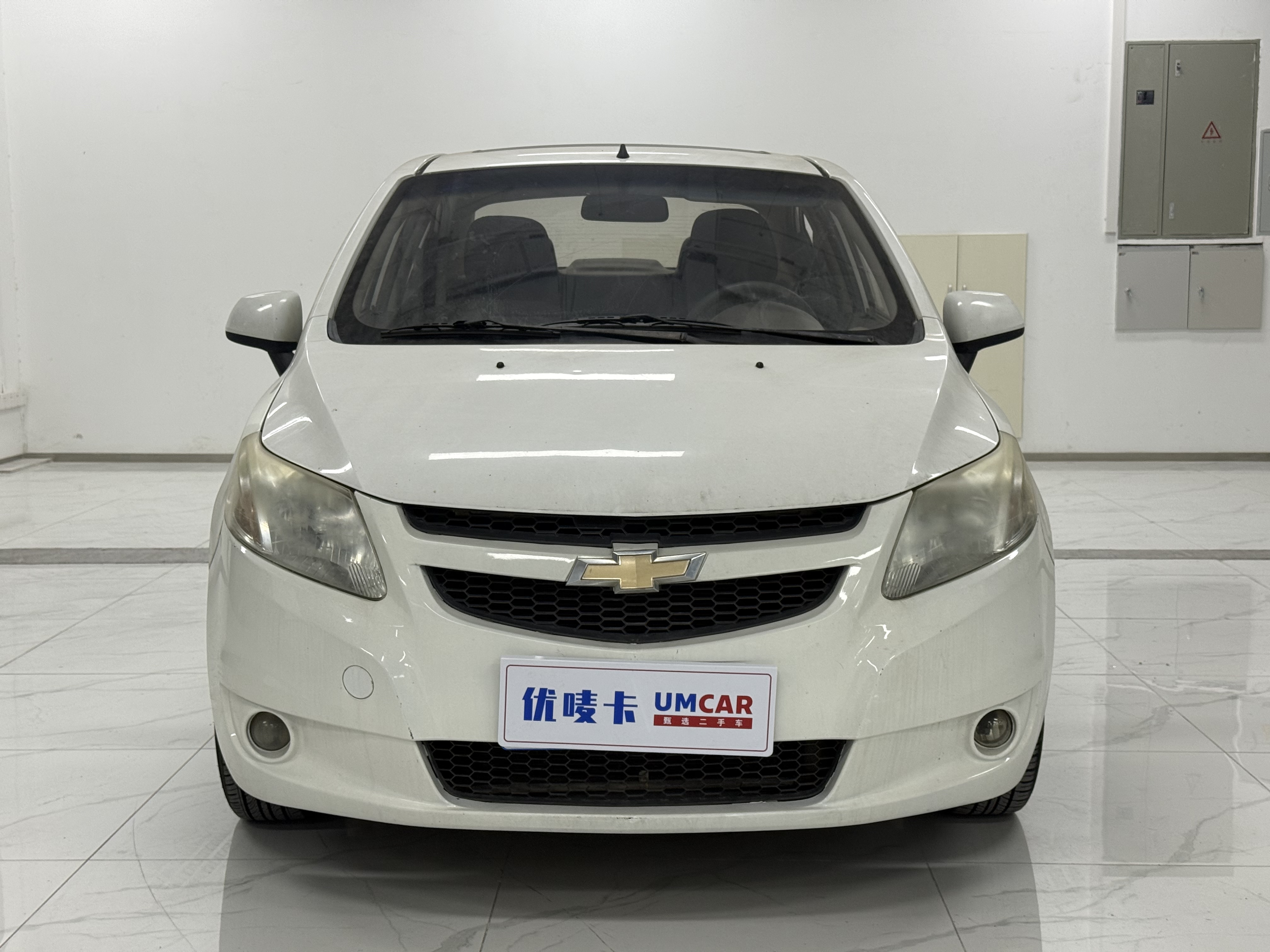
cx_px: 635
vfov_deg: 30.3
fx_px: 1761
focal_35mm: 48
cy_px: 476
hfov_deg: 39.7
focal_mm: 6.76
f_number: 1.78
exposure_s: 1/100
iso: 80
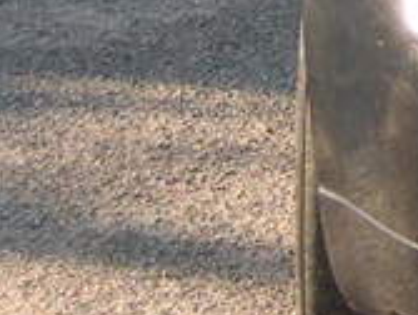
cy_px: -190
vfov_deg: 3.6
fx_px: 4998
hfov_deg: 4.6
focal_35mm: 413
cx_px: 1116
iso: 100
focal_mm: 15.3
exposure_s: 1/143
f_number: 3.8
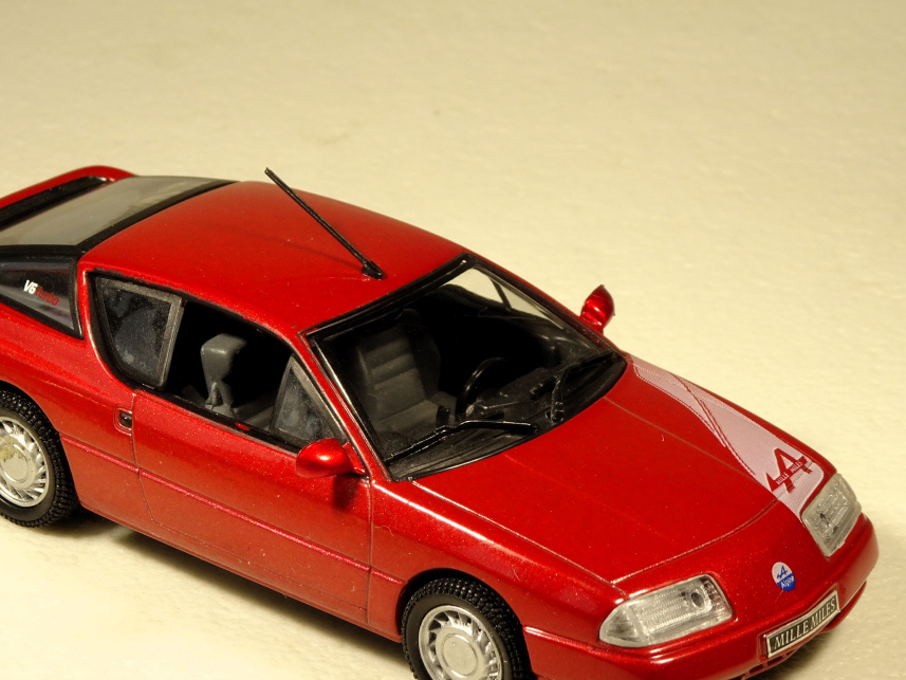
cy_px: 364
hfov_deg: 13.4
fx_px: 3848
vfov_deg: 10.1
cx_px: 400
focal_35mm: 147
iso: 80
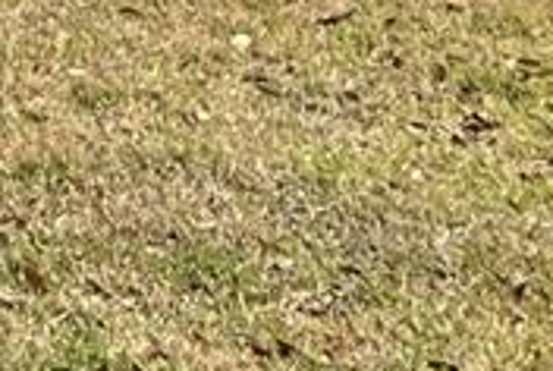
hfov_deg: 10.3
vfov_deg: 6.6
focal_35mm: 184
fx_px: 2831
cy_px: -890
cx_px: -550
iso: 50
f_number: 1.5
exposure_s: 1/6211
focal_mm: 5.7
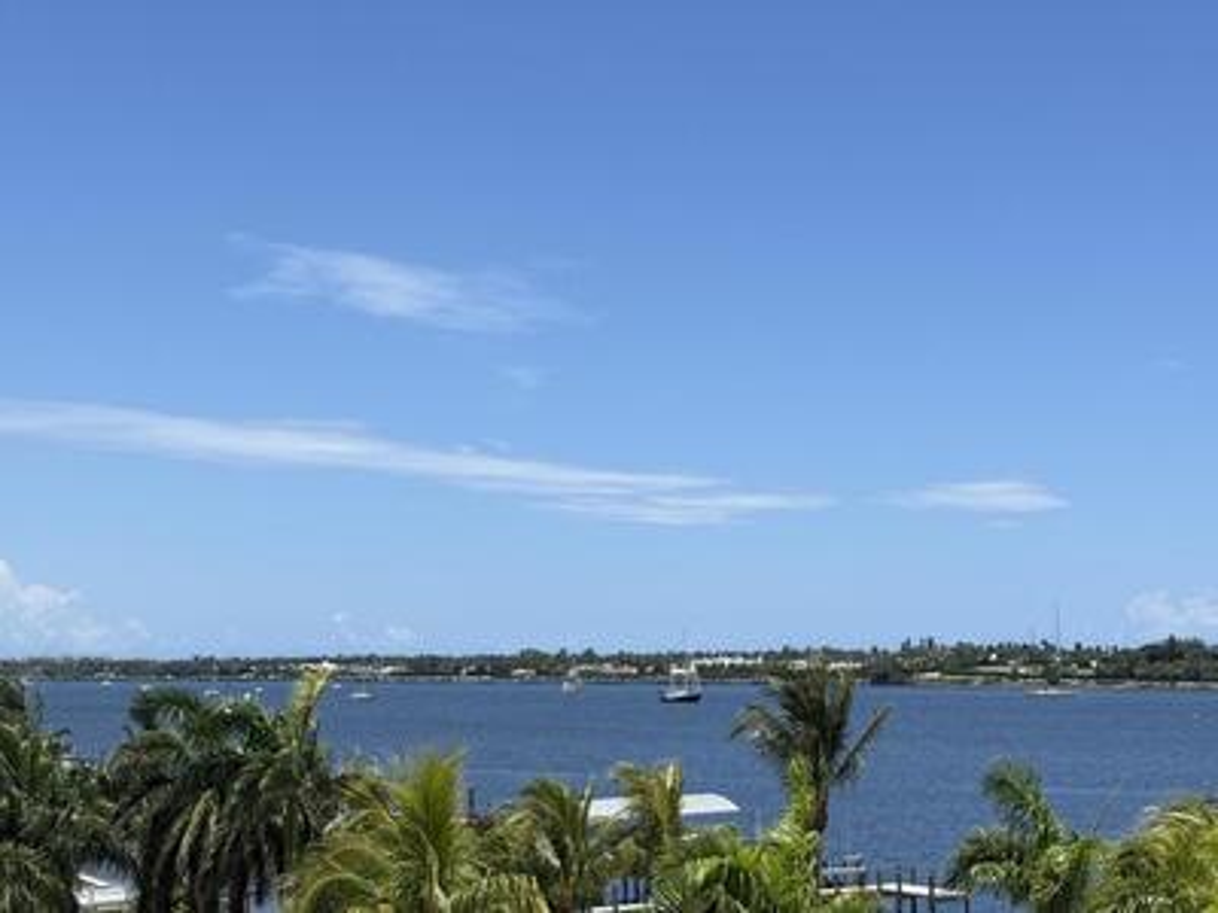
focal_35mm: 48
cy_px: 456
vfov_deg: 30.3
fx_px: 1689
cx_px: 609
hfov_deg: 39.7
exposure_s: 1/6536
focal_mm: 6.76
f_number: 1.78
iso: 64
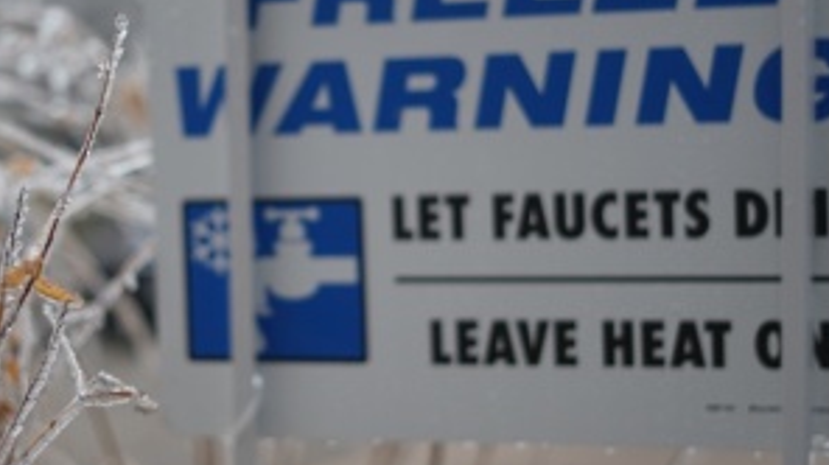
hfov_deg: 23.1
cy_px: 179
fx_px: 2021
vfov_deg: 13.1
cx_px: 311
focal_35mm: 92
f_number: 1.8
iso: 50
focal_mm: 50
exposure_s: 1/60
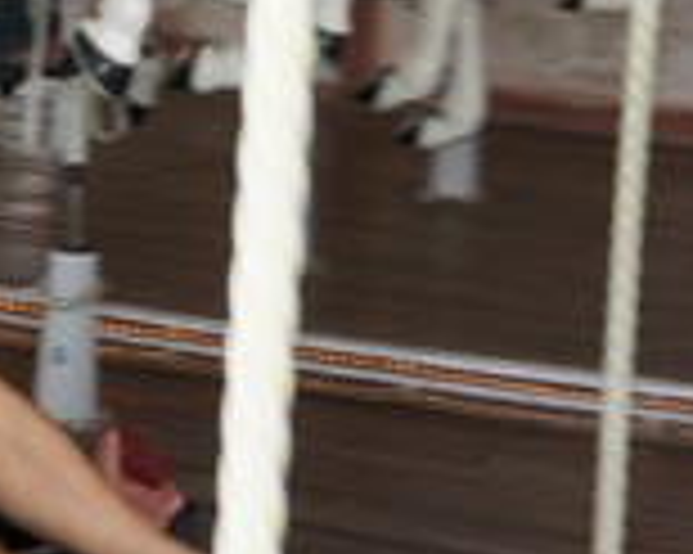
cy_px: 81
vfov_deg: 10.8
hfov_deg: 13.2
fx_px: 2915
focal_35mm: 142
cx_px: -148
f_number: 14
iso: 1250
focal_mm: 39
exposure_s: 1/60
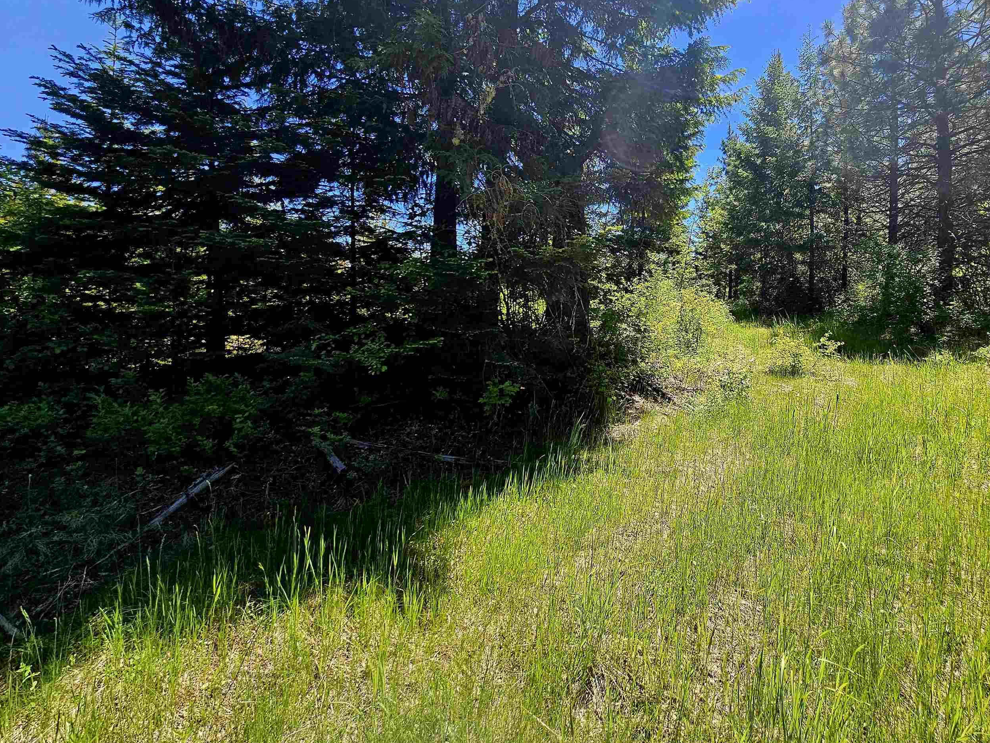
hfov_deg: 93.1
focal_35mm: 16
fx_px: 458
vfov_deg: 77.0
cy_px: 289
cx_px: 600
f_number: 2.2
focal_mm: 2.2
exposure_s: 1/769
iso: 50
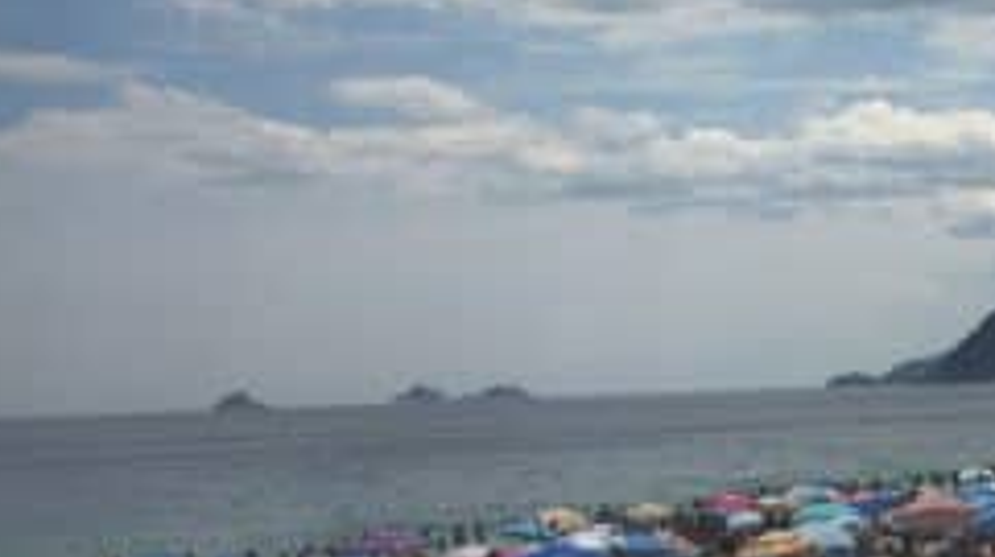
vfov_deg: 11.5
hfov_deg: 18.7
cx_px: 1354
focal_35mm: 105
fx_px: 2768
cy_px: 421
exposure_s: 1/3846
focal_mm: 4.15
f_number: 2.2
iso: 25
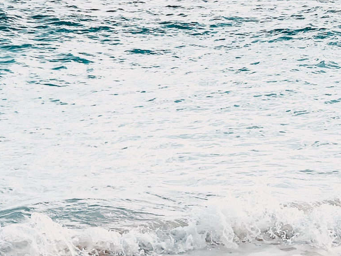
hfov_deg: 14.4
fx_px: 1339
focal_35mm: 136
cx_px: 287
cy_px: 97
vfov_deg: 10.9
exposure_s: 1/900
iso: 16
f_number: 2.4
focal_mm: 6
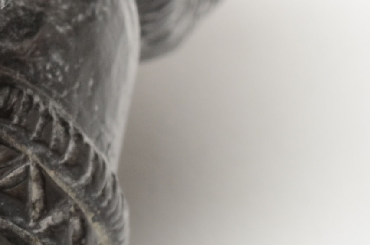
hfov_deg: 3.9
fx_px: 5333
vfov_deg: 2.6
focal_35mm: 520
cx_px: -681
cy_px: -394
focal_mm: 60
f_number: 18
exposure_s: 1/160
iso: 100
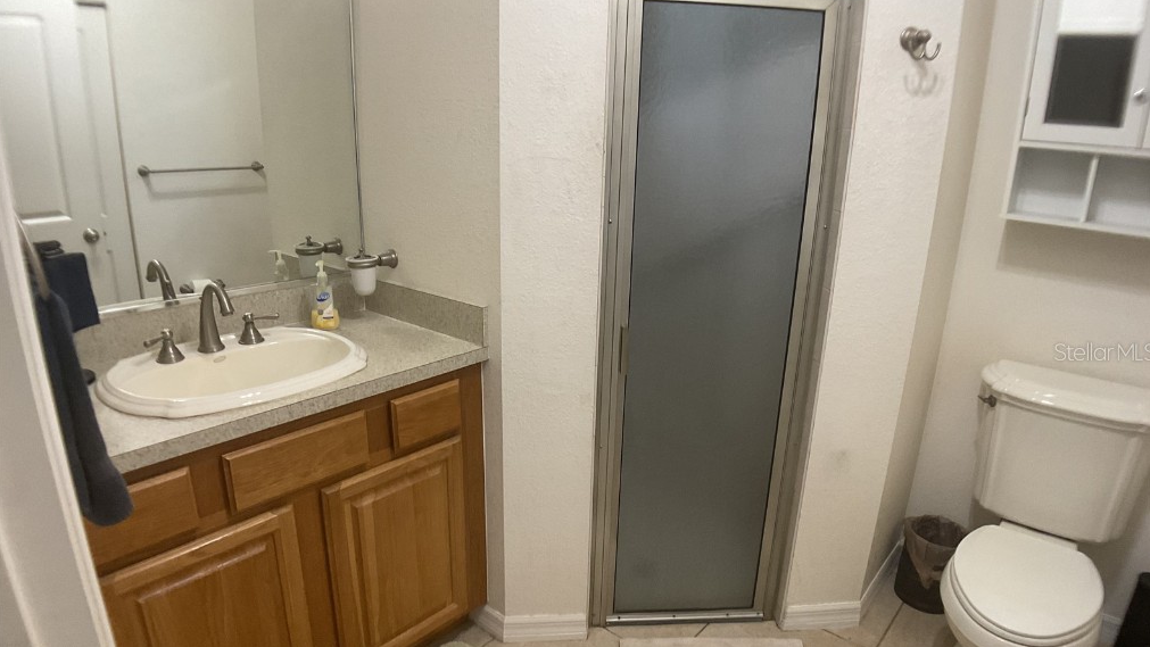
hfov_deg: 61.0
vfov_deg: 36.7
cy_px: 351
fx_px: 976
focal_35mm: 32
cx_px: 579
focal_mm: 3
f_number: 1.8
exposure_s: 1/60
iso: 100
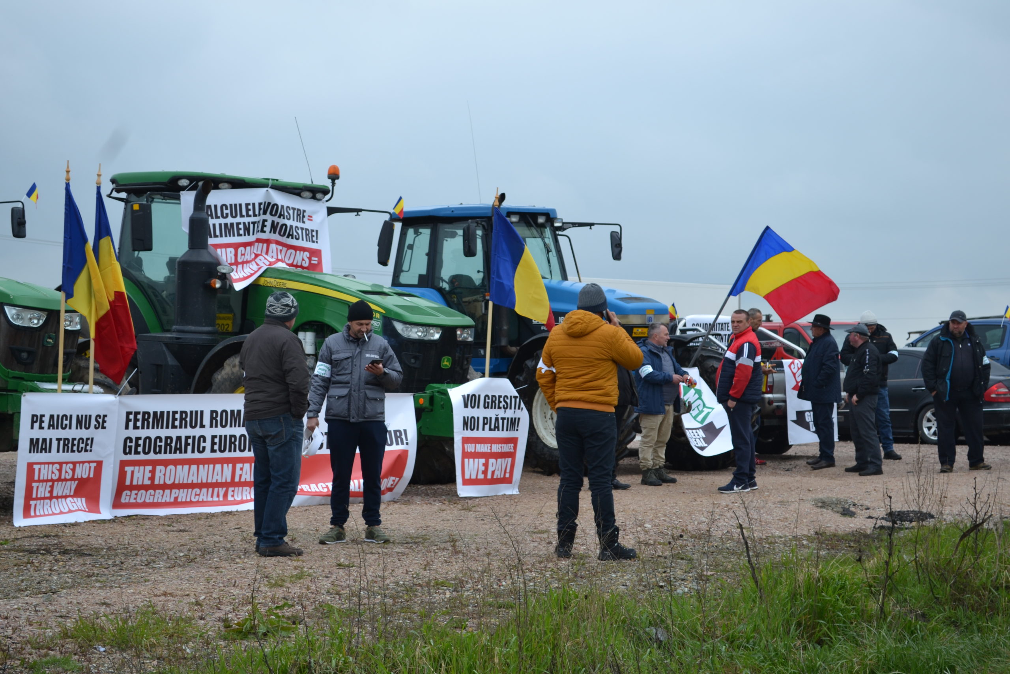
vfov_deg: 19.7
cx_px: 505
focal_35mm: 69
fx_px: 1936
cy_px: 337
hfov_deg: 29.2
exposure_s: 1/160
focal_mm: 46
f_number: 6.3
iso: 100
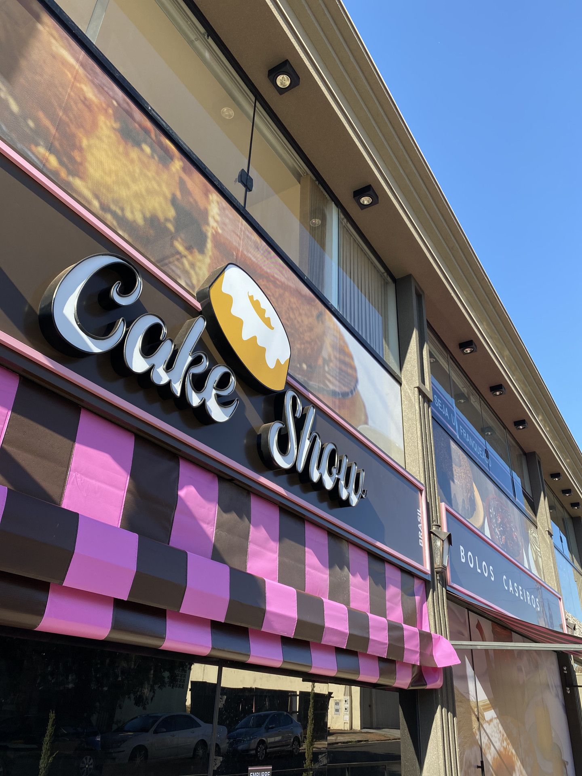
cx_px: 291
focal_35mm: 26
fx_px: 583
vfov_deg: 67.3
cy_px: 388
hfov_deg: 53.1
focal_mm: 4.25
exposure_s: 1/748
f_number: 1.8
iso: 32
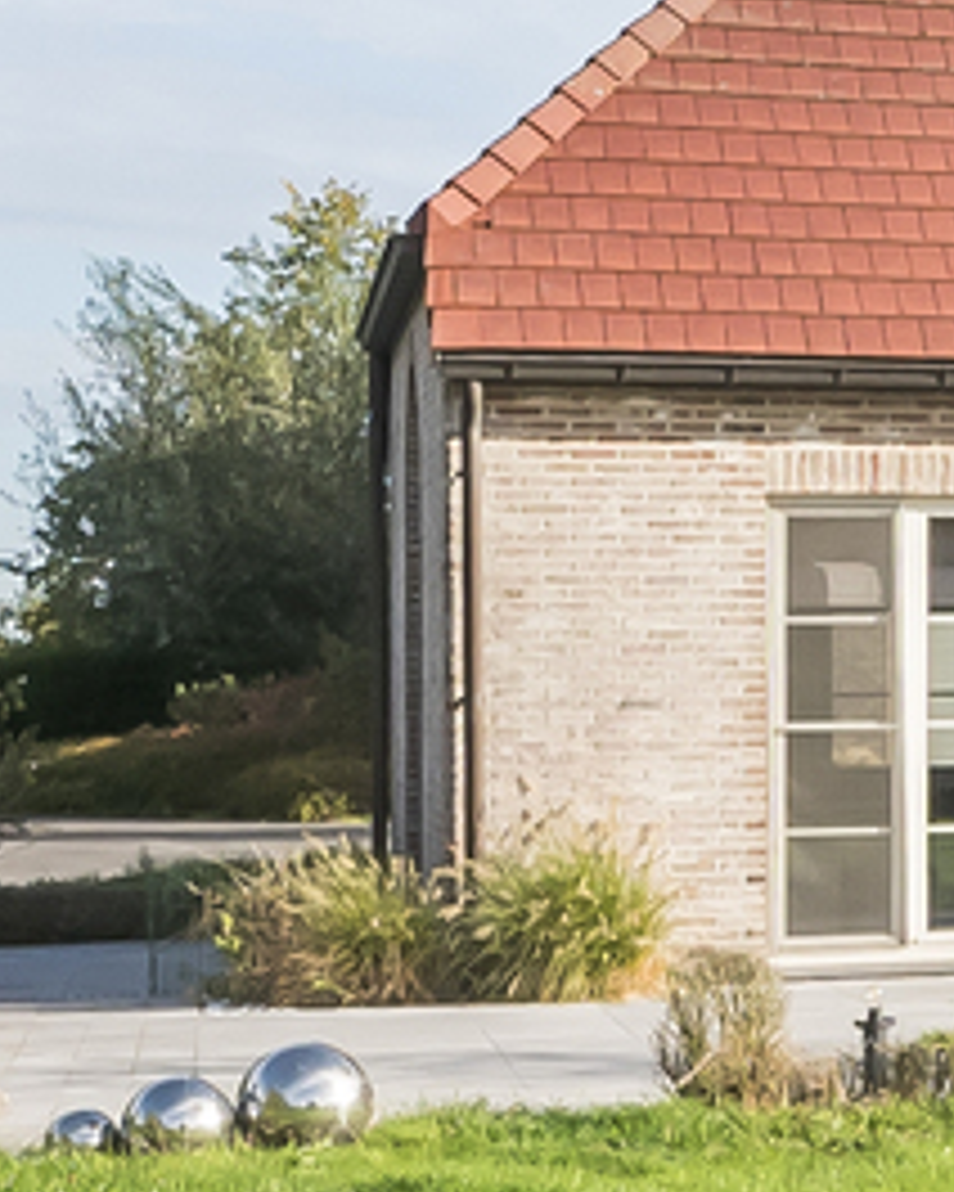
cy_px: 742
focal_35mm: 119
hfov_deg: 11.0
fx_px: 4200
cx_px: 2264
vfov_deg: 16.1
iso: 250
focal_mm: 14
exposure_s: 1/640
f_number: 8
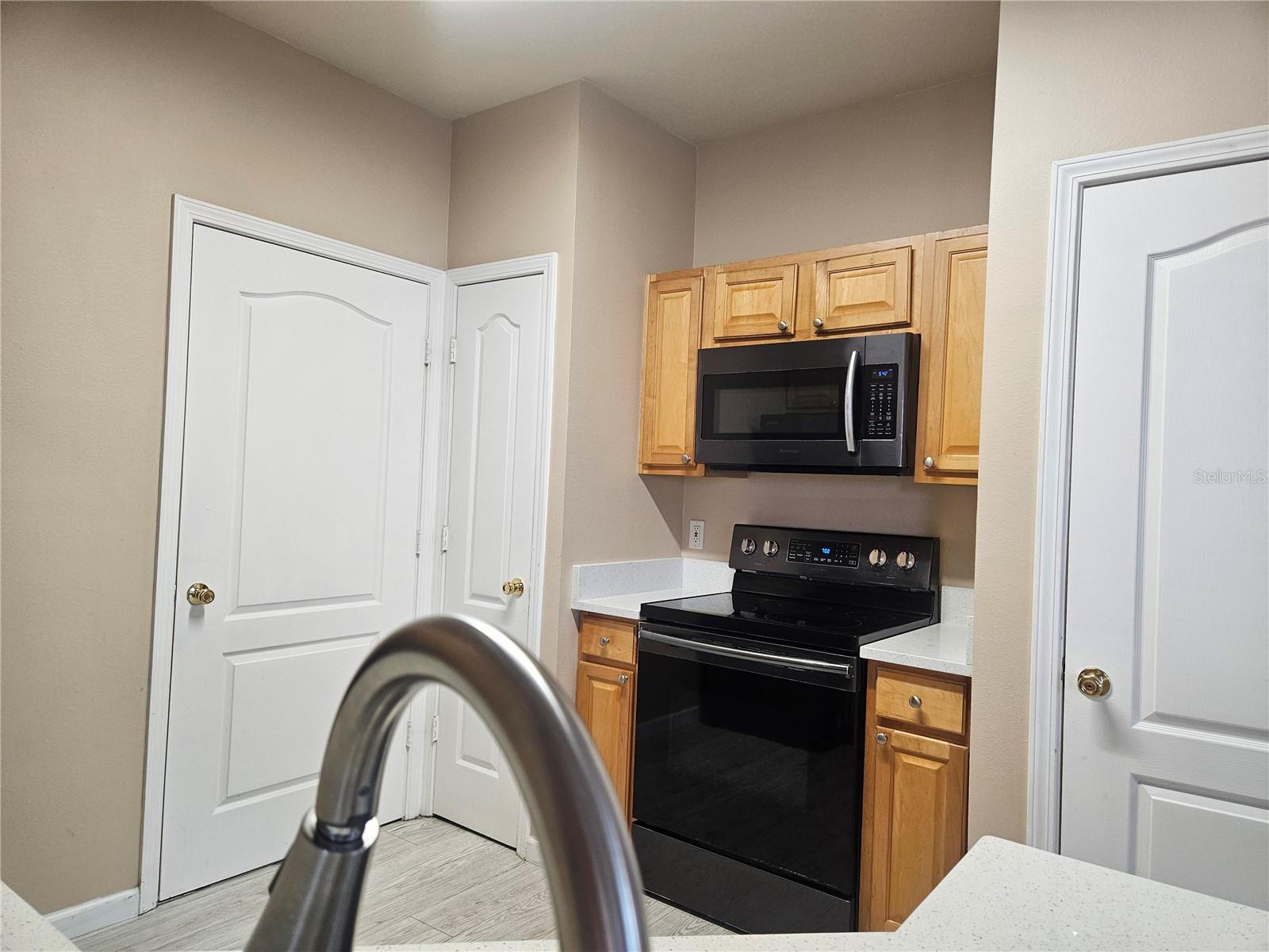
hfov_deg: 73.9
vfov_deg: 58.9
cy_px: 476
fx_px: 843
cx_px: 634
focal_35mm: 23
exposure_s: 1/120
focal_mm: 5.4
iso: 200
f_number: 1.8
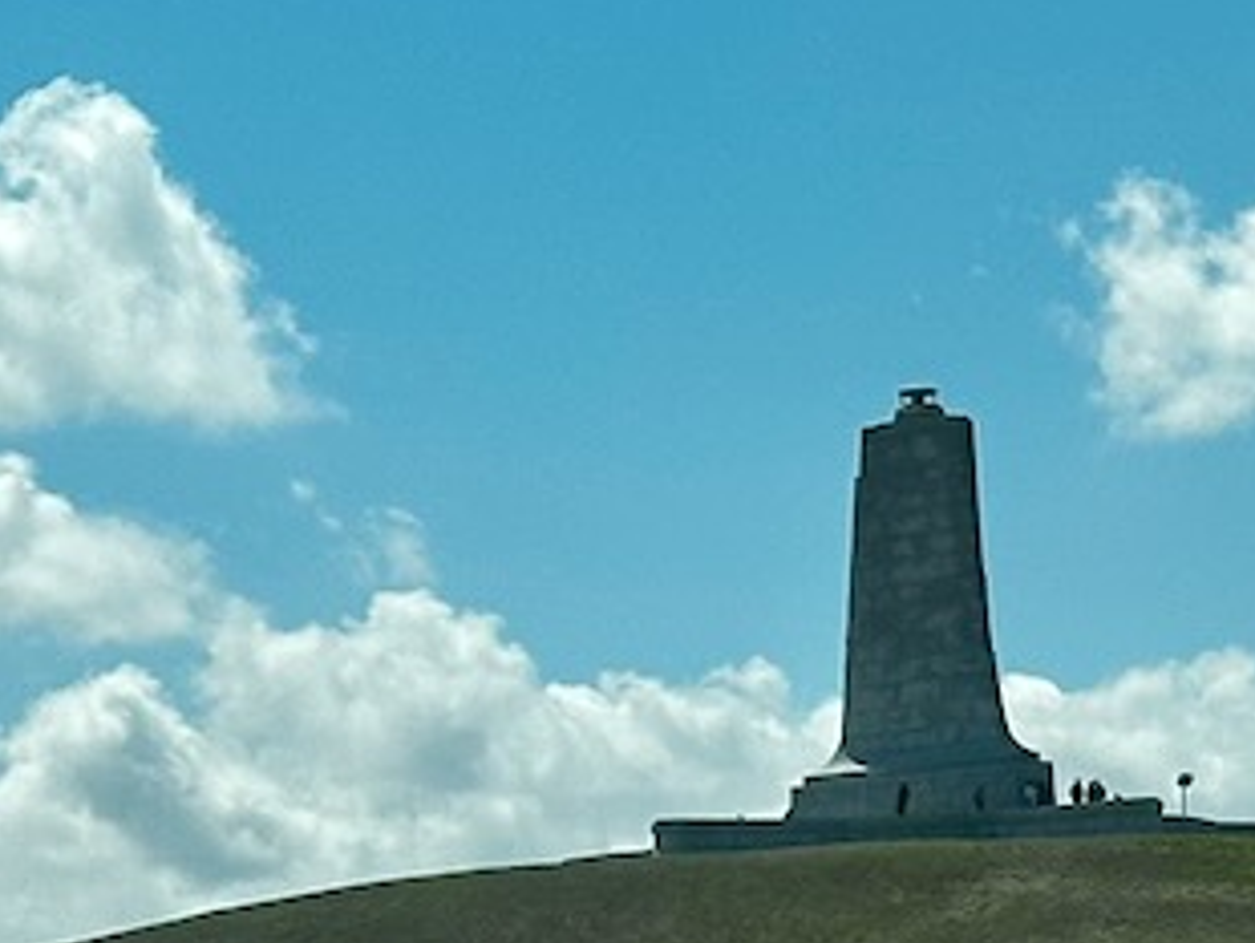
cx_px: 1741
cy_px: 878
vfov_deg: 7.5
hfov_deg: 9.8
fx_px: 7184
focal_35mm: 198
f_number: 1.78
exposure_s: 1/8197
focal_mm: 6.86
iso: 64
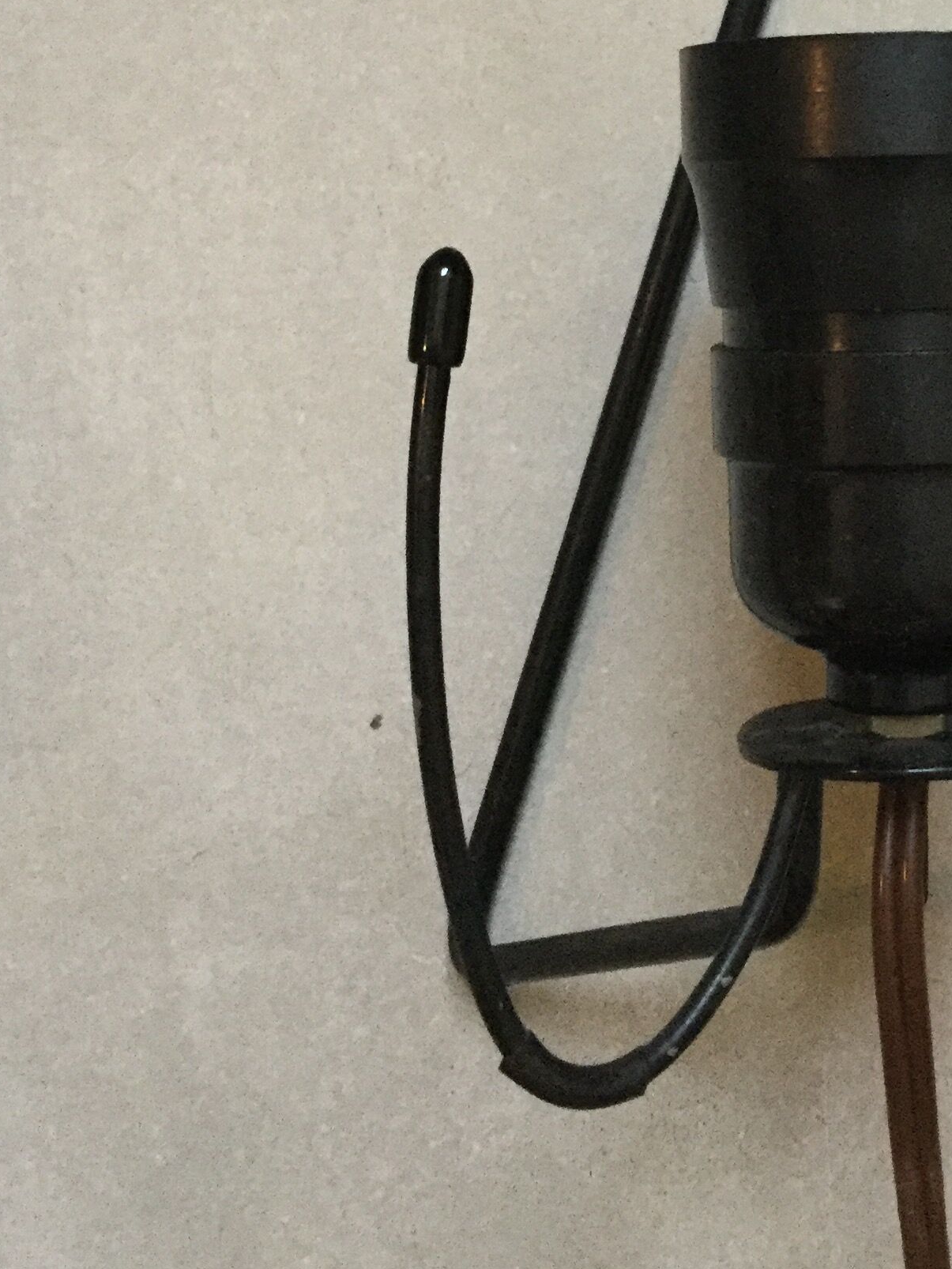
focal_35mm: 63
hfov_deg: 22.5
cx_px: 911
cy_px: 260
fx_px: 2310
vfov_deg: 30.0
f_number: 2.4
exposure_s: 1/33
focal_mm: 3.3
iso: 250
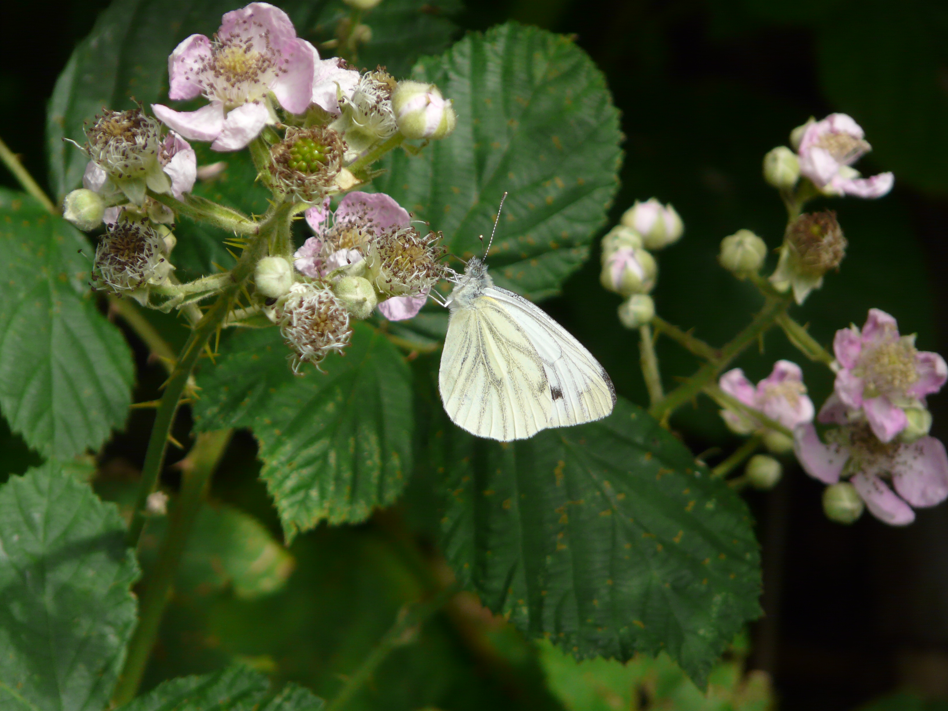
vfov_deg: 3.0
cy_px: 356
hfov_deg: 3.9
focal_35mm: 504
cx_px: 474
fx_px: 13803
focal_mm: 82.8
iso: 100
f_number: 4.2
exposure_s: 1/320
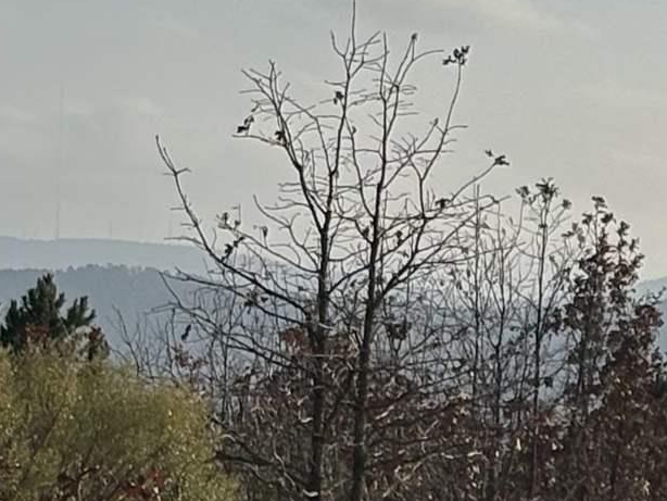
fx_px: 5012
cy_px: 393
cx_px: 1450
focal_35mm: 260
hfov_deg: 7.3
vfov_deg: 5.7
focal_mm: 5.96
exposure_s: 1/6369
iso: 25
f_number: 1.6
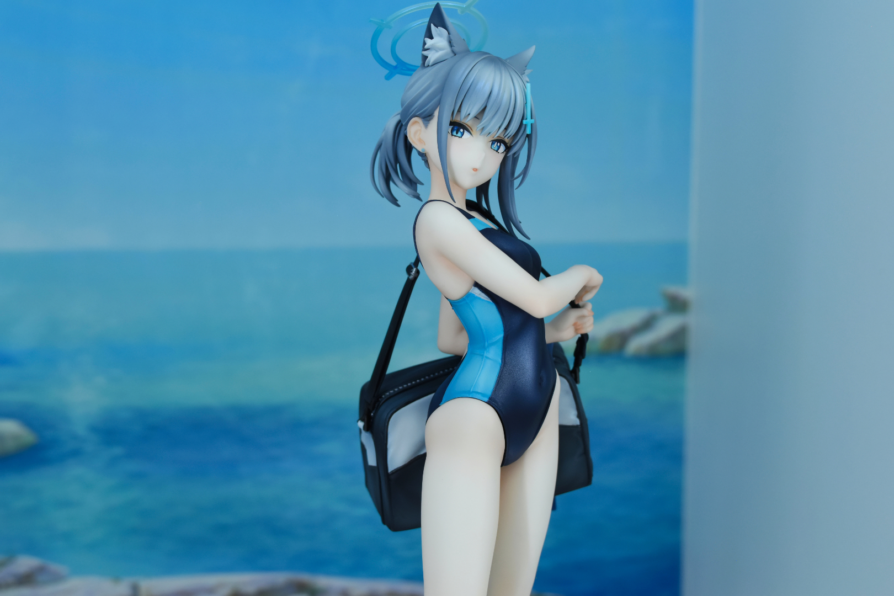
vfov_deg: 25.1
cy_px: 298
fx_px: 1341
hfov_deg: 36.9
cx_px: 447
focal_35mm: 54
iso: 640
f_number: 8
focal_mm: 36
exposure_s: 1/400
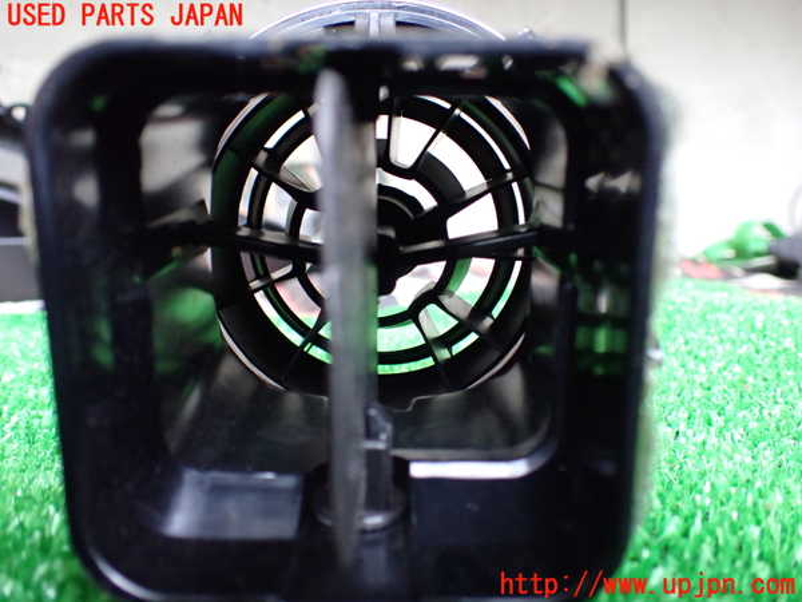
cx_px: 401
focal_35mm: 30
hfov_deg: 60.0
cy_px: 301
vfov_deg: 46.8
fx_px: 695
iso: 800
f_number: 2.3
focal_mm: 5.4
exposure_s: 1/80
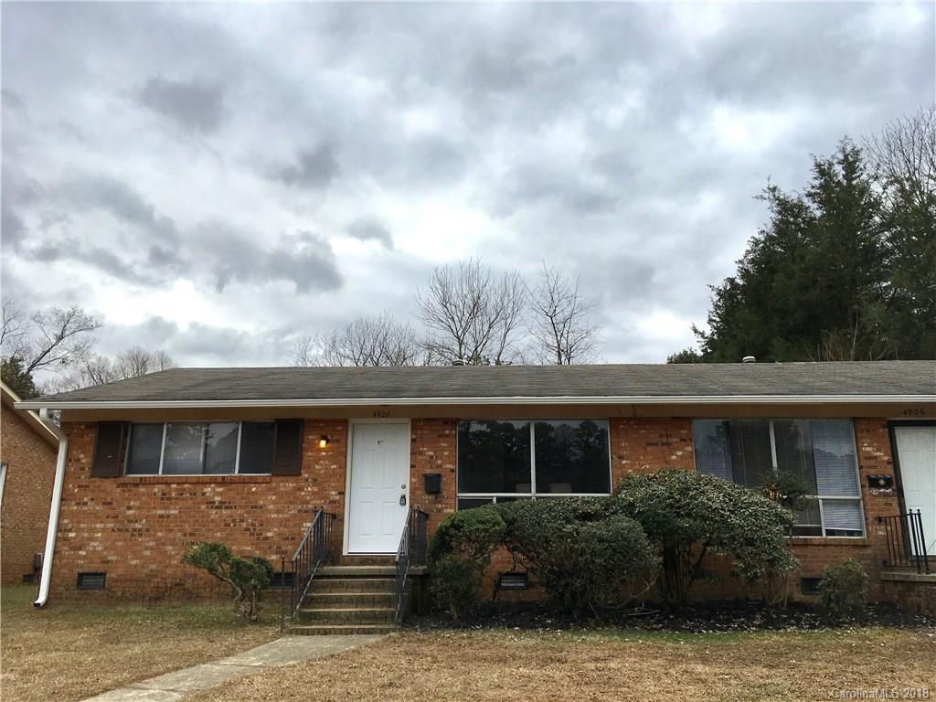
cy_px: 351
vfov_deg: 48.2
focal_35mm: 29
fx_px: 784
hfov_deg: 61.7
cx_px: 468
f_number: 2.2
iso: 25
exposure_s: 1/1282
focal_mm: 4.15
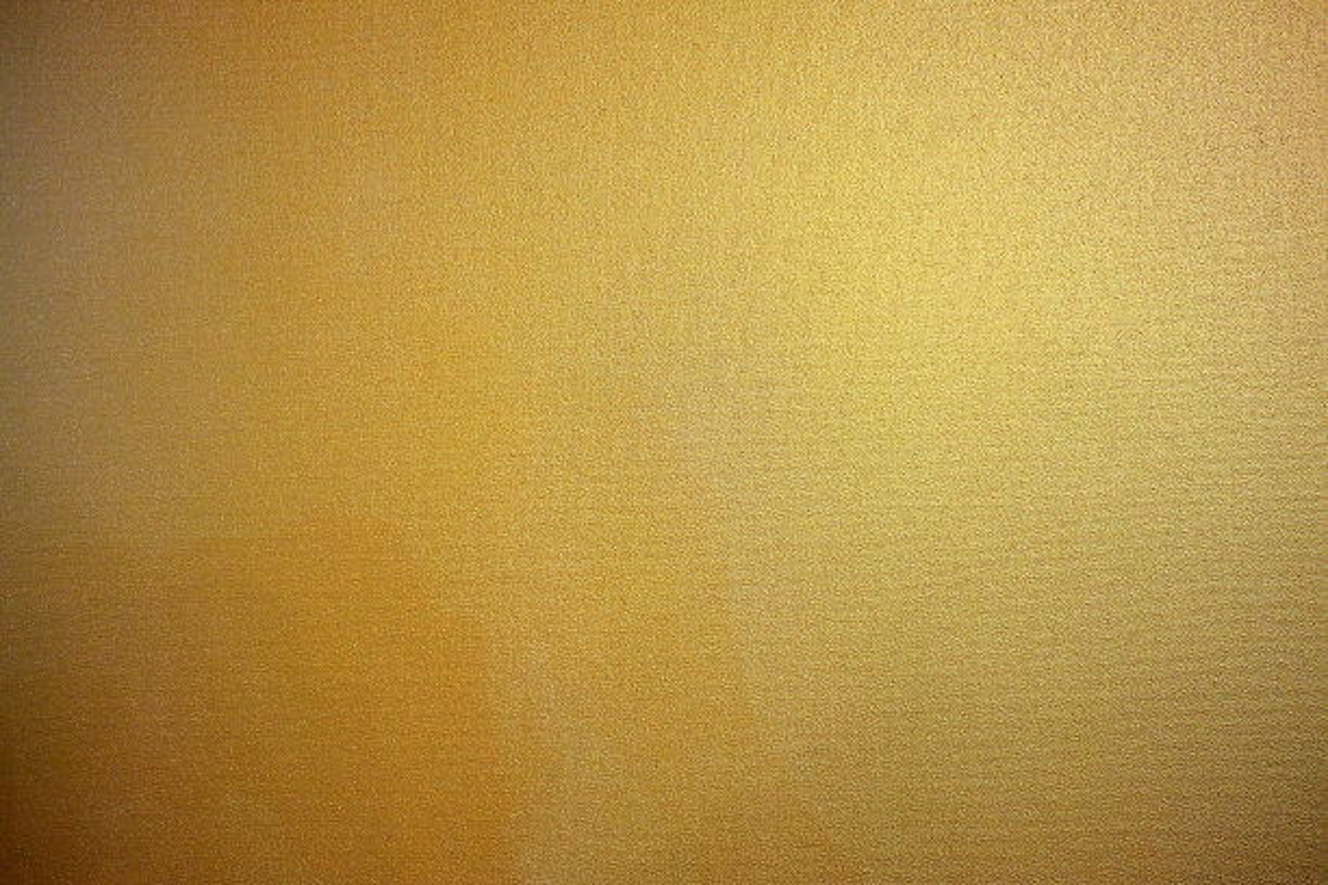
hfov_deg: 54.4
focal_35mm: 35
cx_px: 664
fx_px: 1291
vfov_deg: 37.9
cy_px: 442
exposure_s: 1/45
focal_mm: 23
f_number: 2
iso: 800
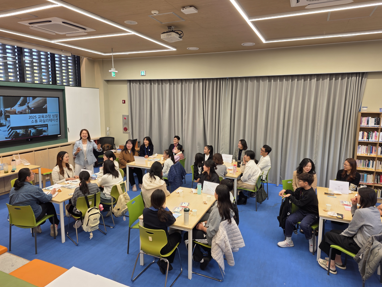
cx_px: 186
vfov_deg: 56.8
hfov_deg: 71.6
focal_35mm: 24
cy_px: 142
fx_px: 265
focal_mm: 6.25
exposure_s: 1/120
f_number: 1.7
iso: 40
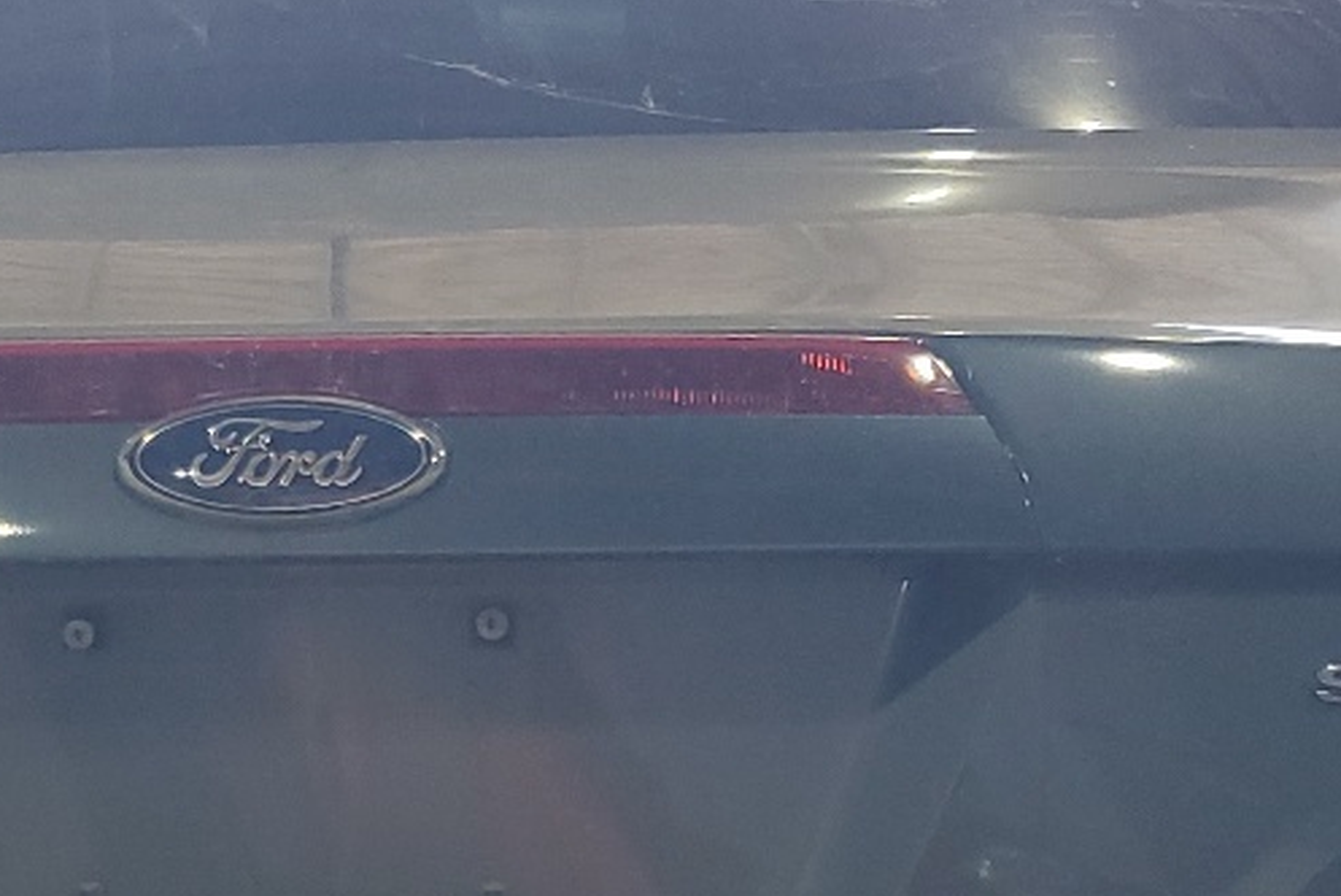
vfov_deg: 15.4
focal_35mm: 87
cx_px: 305
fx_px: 3243
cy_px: 912
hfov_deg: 23.1
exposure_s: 1/120
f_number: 1.5
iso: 71
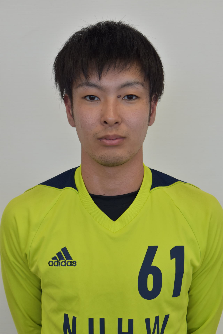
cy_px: 167
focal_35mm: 63
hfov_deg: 21.6
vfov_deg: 31.9
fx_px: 585
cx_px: 112
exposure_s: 1/160
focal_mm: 42
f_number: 6.3
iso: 400
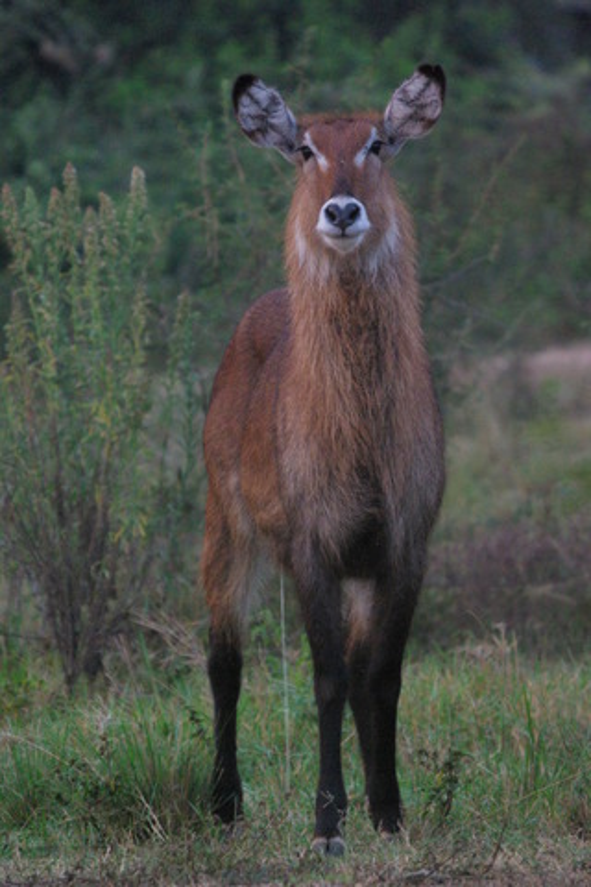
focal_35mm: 345
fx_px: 8495
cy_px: 444
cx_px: 296
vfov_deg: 6.0
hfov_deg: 4.0
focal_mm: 230
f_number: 5.6
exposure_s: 1/30
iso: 1600
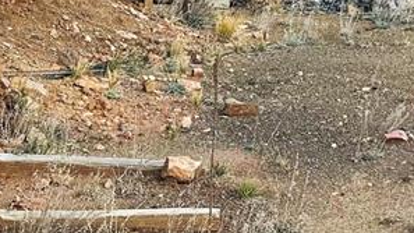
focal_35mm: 90
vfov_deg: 13.1
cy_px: -47
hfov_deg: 21.8
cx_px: 503
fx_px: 988
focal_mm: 6.86
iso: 80
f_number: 1.78
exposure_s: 1/850
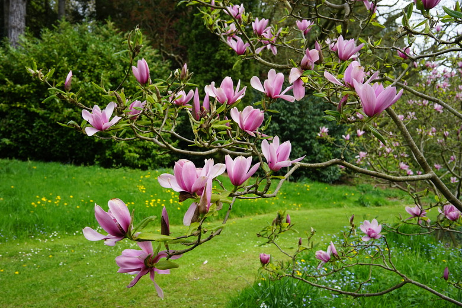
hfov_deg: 54.4
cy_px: 154
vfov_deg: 37.9
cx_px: 231
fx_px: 449
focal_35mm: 35
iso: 100
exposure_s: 1/80
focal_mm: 35
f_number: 7.1
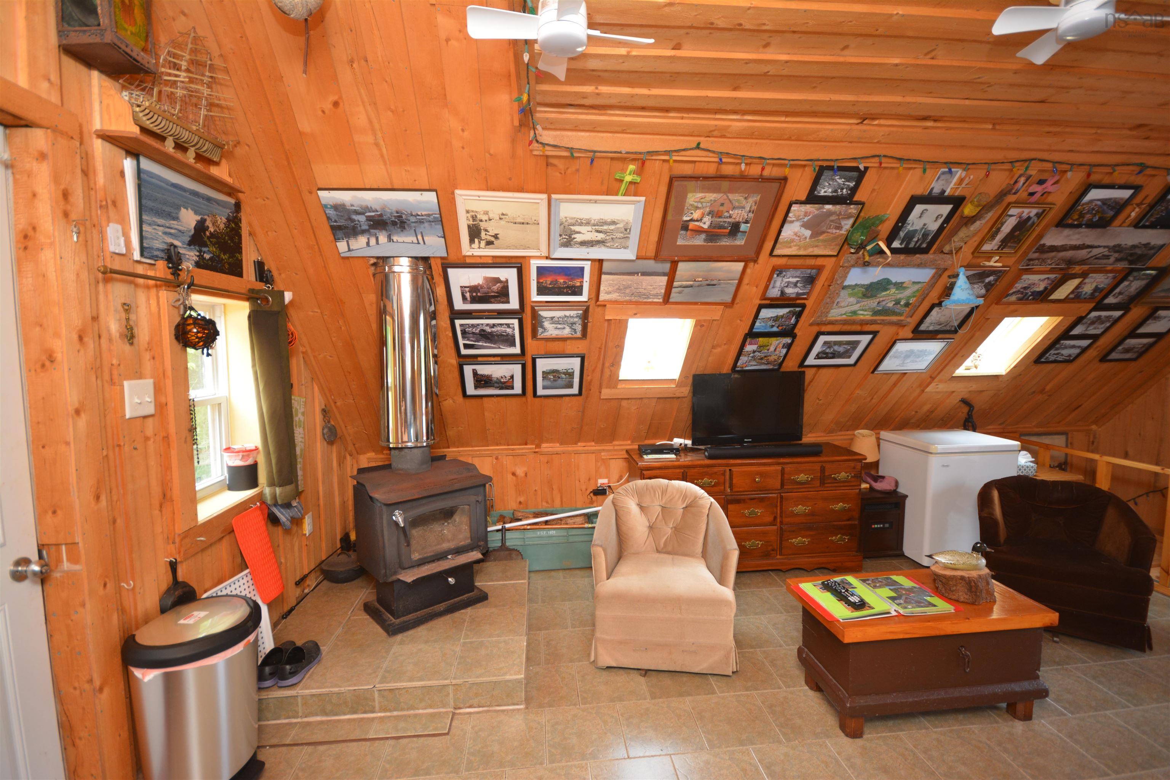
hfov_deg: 95.0
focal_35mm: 16
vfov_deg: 72.1
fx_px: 536
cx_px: 585
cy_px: 390
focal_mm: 11
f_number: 4.2
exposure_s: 1/60
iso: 360
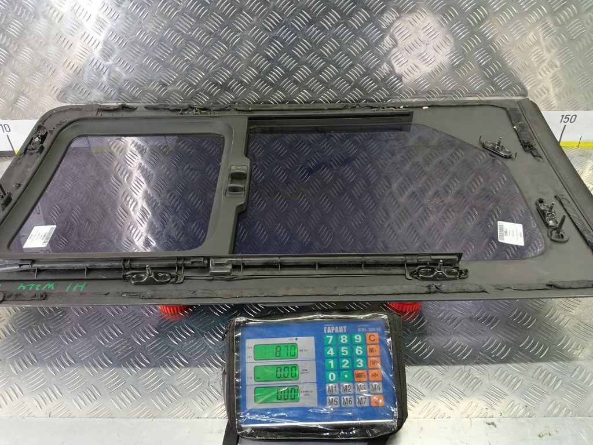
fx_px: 394
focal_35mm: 23
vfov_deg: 58.9
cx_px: 296
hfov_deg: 73.9
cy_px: 222
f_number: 1.6
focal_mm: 4.11
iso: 188
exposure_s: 1/33.3
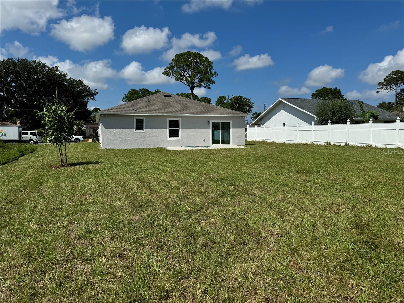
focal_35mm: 24
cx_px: 202
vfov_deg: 56.8
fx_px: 280
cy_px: 152
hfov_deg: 71.6
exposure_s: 1/7937
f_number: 1.78
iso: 80
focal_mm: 6.76
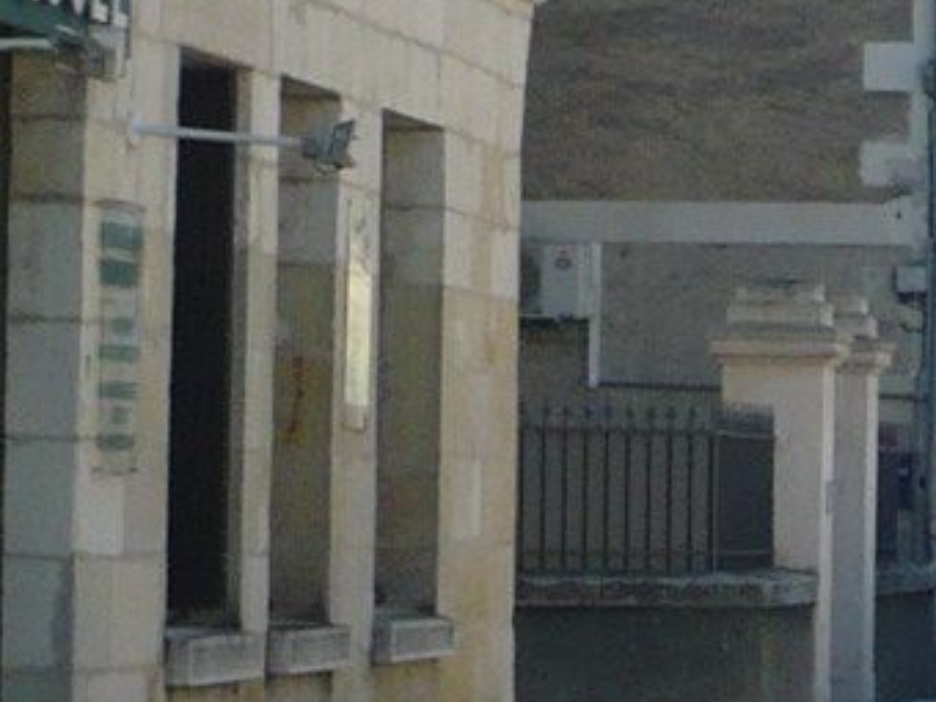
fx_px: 5705
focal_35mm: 211
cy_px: 774
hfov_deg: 8.8
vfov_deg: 7.0
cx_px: 1982
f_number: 8
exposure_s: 1/160
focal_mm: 5.8
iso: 100
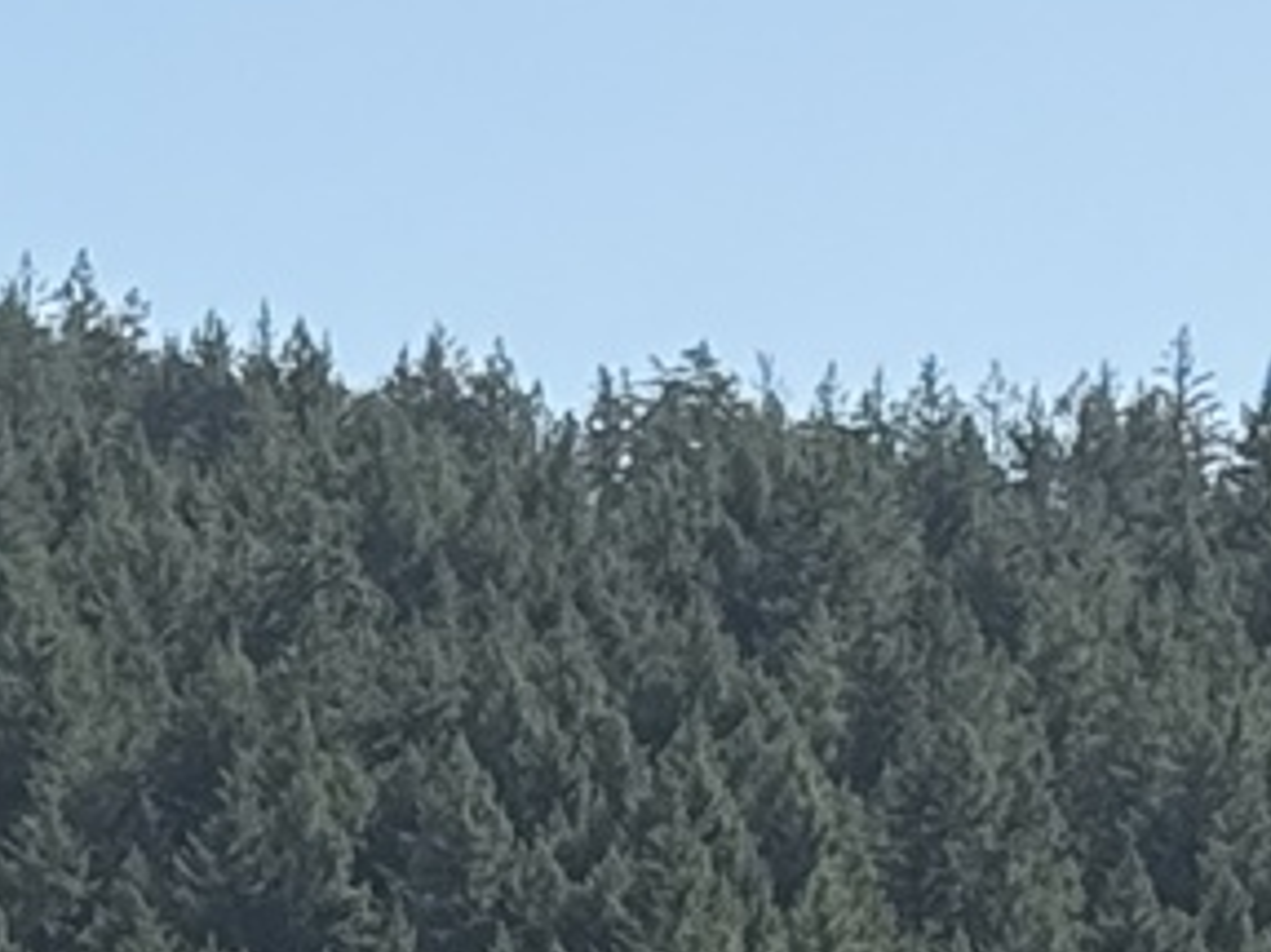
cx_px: -1612
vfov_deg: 4.2
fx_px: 12589
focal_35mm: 343
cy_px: 2891
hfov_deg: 5.6
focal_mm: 6.76
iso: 100
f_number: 1.78
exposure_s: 1/3226
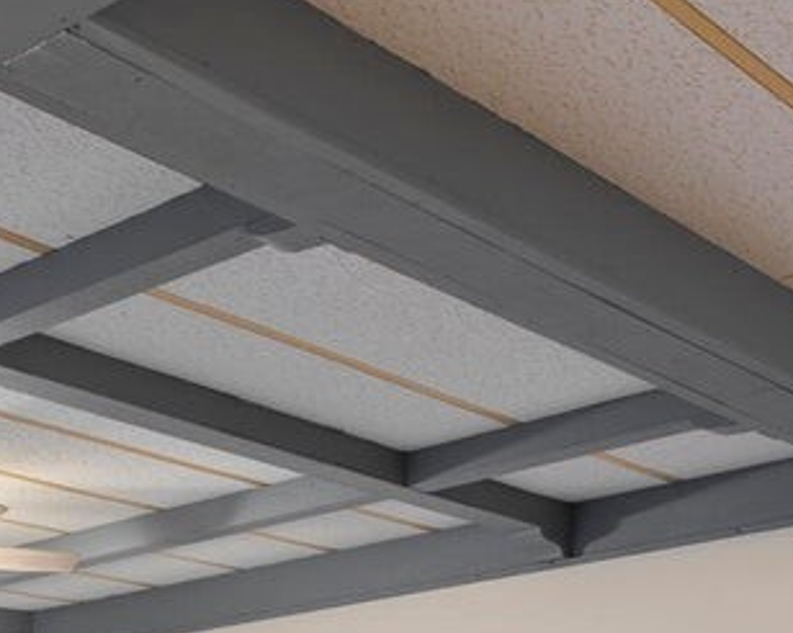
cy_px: 934
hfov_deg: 22.8
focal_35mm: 75
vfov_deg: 18.3
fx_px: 1759
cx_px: -219
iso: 200
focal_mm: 16
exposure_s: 2
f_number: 9
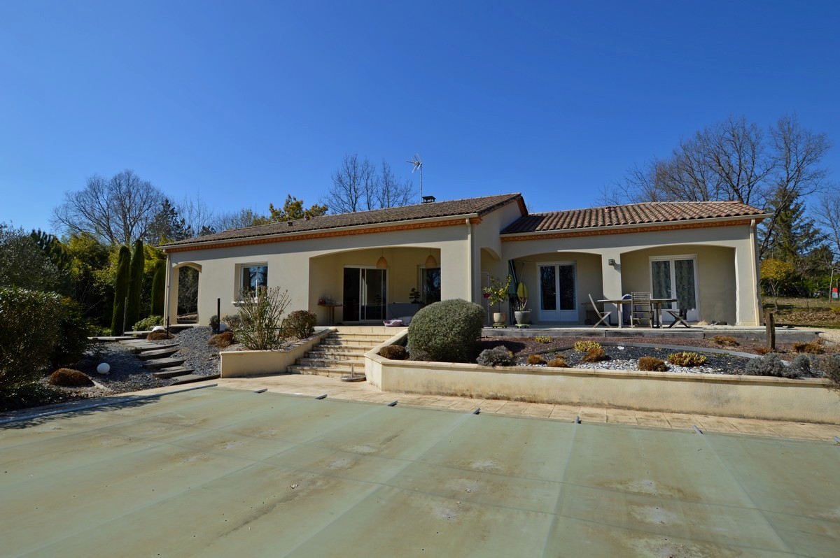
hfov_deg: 92.5
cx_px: 420
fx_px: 402
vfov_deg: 69.6
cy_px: 279
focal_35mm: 17
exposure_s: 1/250
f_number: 8
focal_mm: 11.5
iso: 100
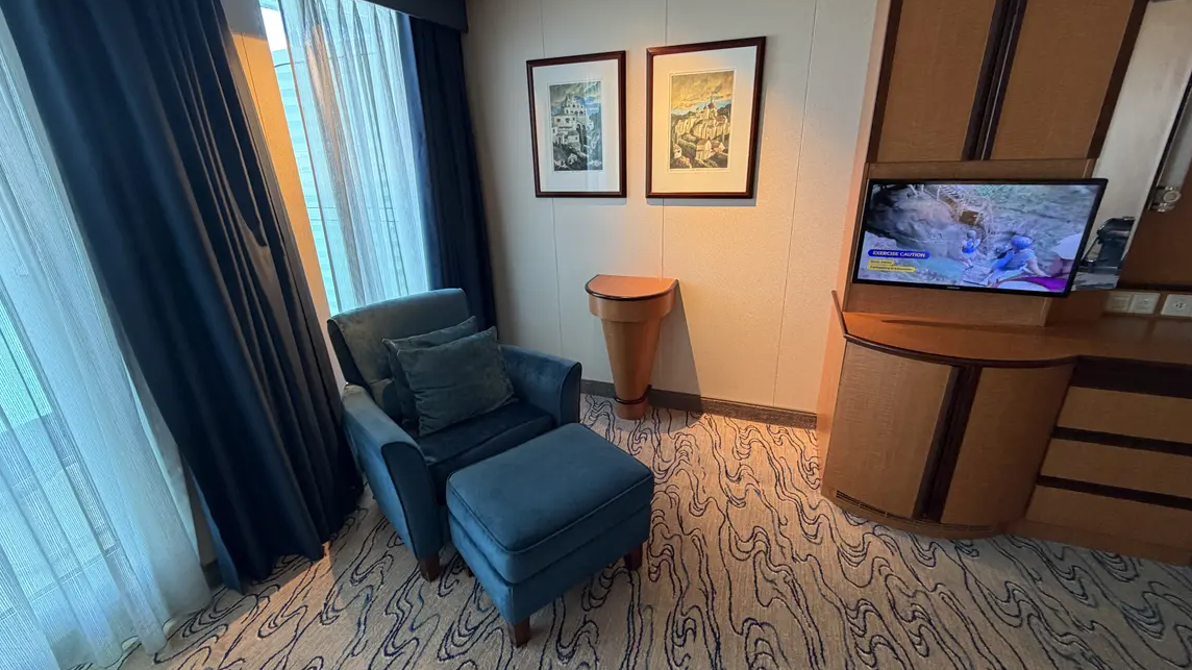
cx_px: 588
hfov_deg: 99.4
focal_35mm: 16
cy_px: 330
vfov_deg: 67.0
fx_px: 506
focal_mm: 2.22
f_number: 2.2
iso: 250
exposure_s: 1/53
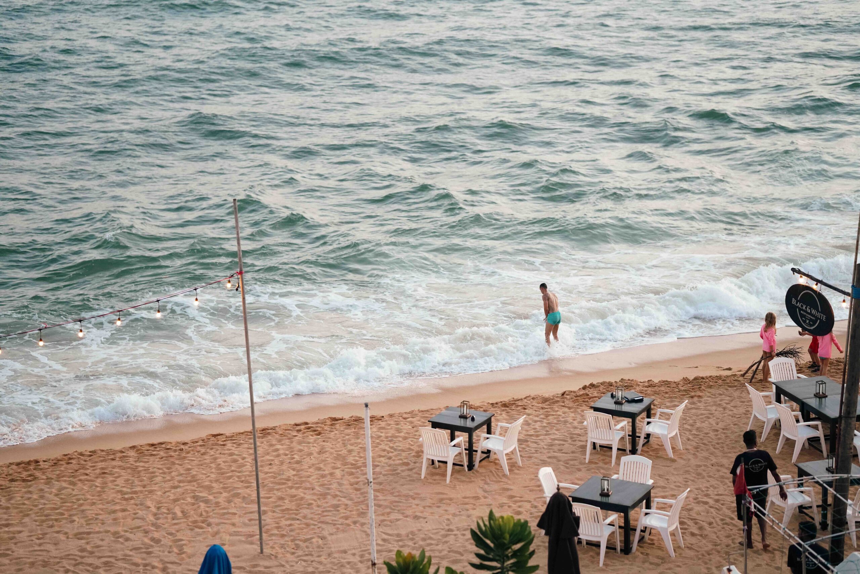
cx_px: 430
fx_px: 2031
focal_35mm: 85
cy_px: 287
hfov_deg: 23.9
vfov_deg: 16.1
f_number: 2
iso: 2500
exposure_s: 1/1000
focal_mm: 85
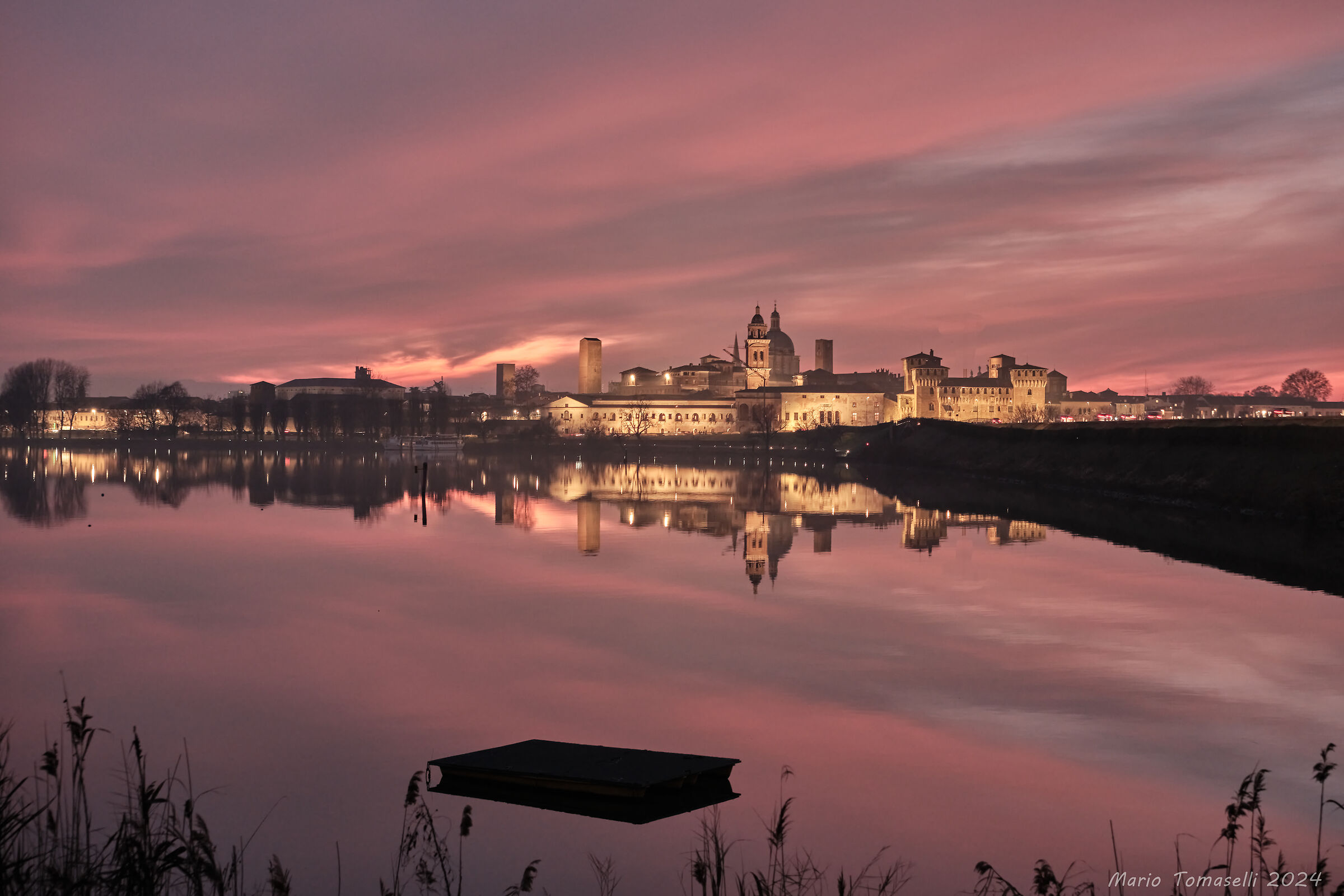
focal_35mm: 50
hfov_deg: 39.6
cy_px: 448
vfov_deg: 27.0
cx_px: 672
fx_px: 1867
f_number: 2.8
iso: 800
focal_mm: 33
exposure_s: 1/4.55
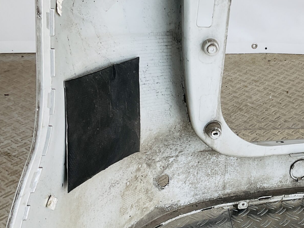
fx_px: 545
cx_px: 261
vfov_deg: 23.4
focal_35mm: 62
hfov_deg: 30.1
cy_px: 167
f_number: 1.8
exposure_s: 1/166
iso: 16
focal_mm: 3
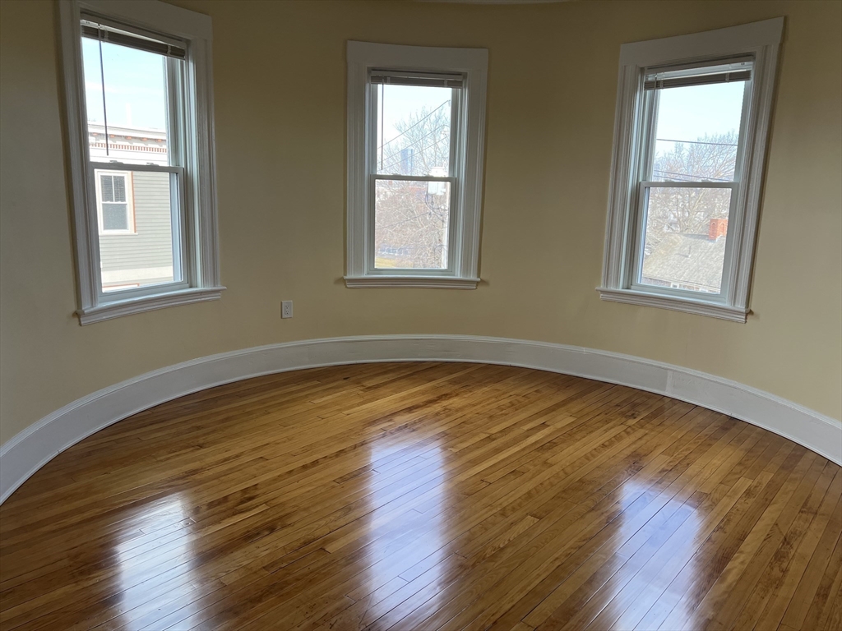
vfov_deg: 53.1
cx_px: 421
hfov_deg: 67.3
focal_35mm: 26
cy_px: 316
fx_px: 632
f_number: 1.5
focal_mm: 5.7
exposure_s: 1/163
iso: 50
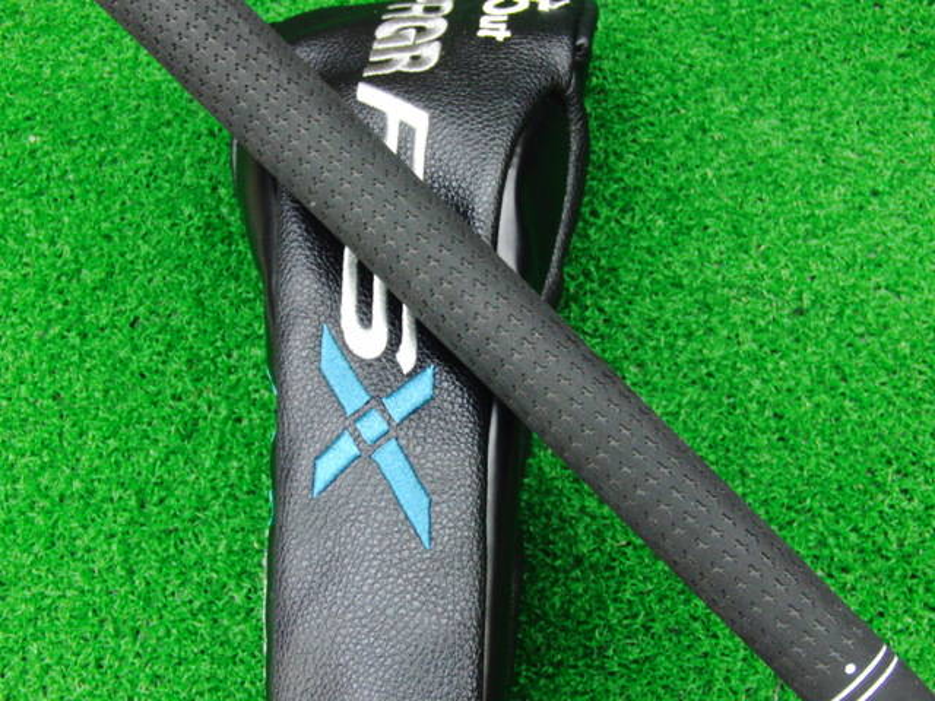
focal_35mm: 43
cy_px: 350
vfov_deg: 33.6
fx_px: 1161
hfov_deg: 43.9
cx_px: 468
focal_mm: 7.54
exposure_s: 1/20
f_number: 3.7
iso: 400
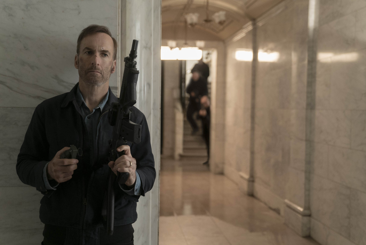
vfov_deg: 32.7
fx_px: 417
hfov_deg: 47.4
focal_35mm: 41
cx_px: 183
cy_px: 122
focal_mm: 41
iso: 3200
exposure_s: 1/250
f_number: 2.8
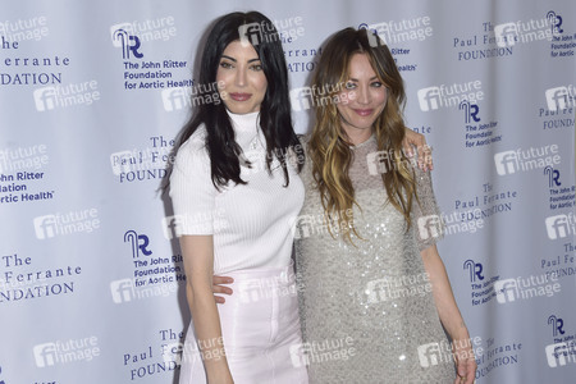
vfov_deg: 24.2
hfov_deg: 35.6
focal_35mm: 56
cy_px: 192
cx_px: 288
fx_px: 896
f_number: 6.3
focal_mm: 56
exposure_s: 1/250
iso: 400
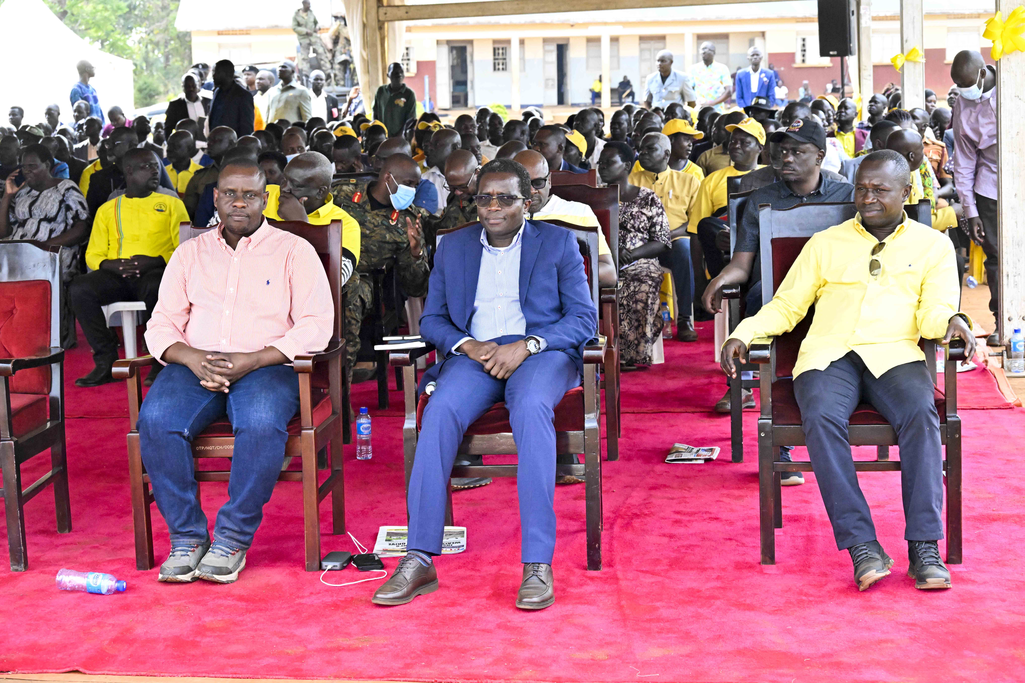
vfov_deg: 21.6
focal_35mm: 63
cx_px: 512
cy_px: 342
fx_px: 1794
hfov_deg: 31.9
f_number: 7.1
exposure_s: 1/1600
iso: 9000
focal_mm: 63
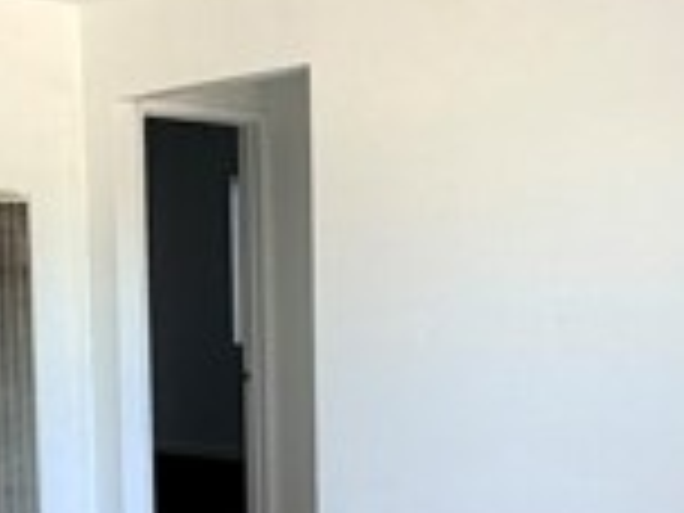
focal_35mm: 59
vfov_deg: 24.7
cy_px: 328
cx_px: 94
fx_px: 1166
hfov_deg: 31.5
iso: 64
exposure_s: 1/121
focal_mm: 2.22
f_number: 2.2
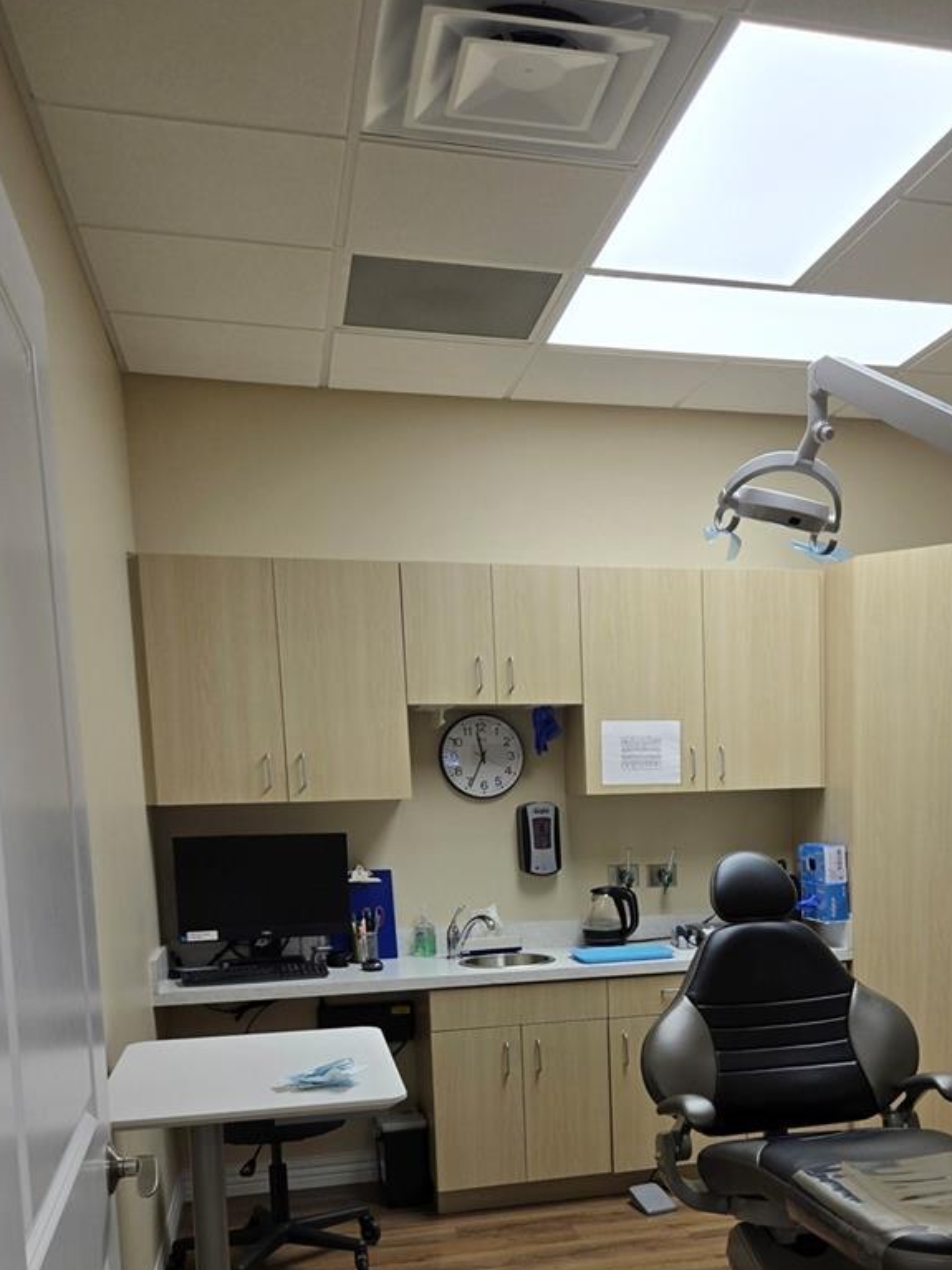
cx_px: 676
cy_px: 921
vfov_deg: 49.7
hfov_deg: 38.9
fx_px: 1320
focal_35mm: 36
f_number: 1.8
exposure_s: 1/120
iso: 50
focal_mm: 5.4
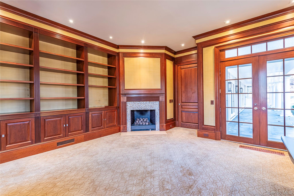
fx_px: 131
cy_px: 98
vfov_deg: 73.8
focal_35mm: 16
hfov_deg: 96.7
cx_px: 147
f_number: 10
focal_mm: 16
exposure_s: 1/3
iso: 100
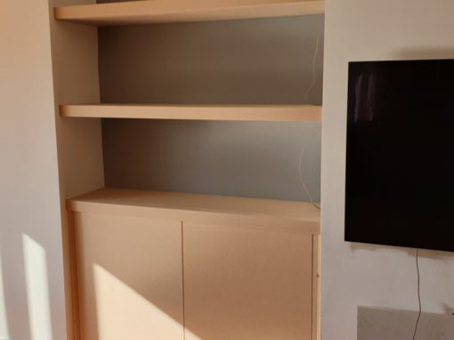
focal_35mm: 26
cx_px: 227
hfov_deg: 67.3
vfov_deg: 53.0
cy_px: 170
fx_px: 341
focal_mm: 4.3
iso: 50
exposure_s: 1/512
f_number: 2.4
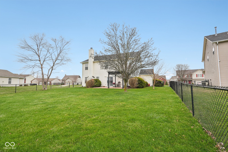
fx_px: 101
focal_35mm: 16
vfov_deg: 73.7
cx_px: 114
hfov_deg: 96.7
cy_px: 76
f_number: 8
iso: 100
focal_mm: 16
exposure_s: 1/200
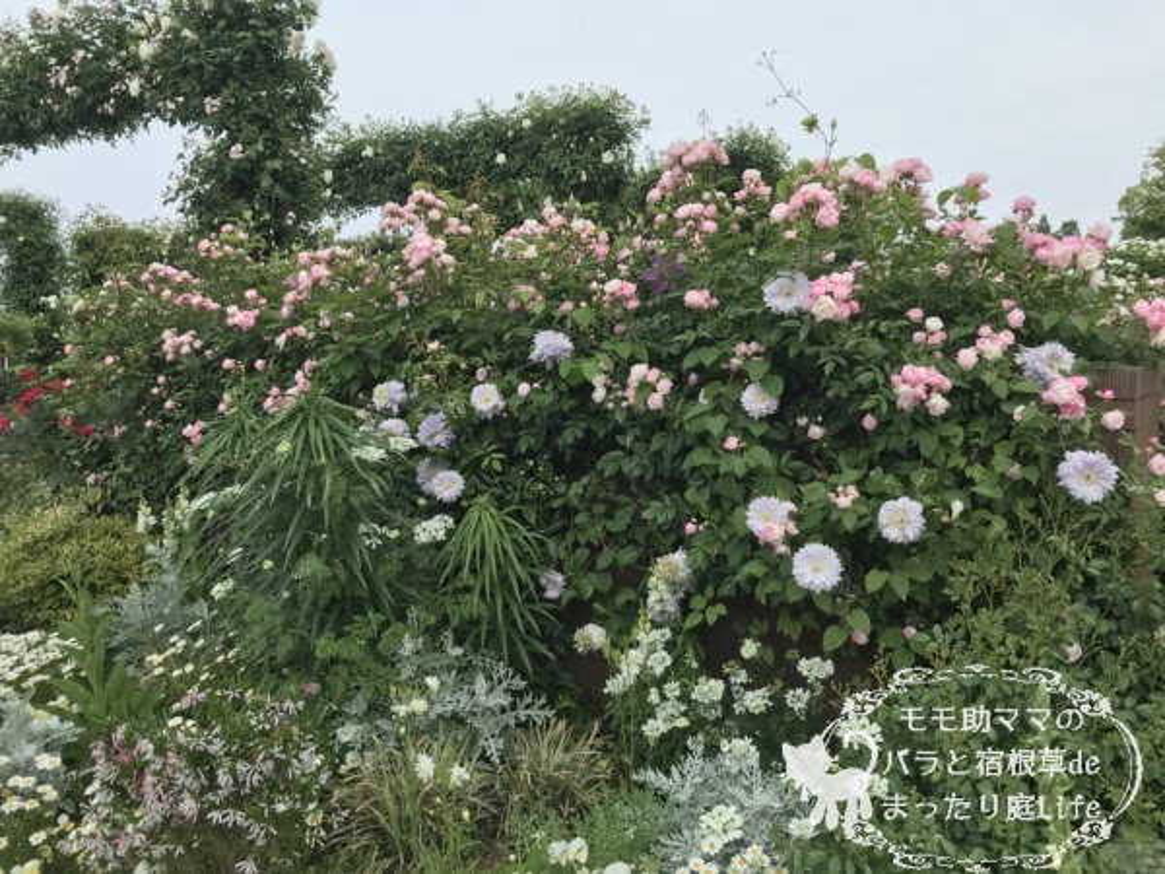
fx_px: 942
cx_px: 582
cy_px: 437
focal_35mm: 28
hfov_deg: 63.4
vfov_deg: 49.7
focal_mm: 3.99
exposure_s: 1/1153
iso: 20
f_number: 1.8
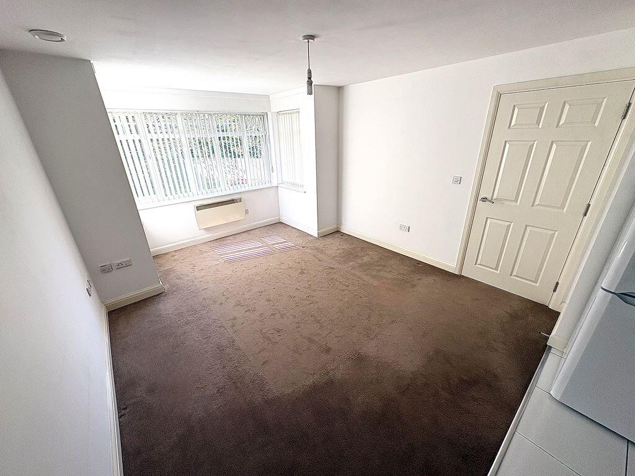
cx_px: 318
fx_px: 257
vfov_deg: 85.7
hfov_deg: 102.1
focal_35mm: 14
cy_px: 238
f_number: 2.2
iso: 64
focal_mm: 2.22
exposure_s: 1/162
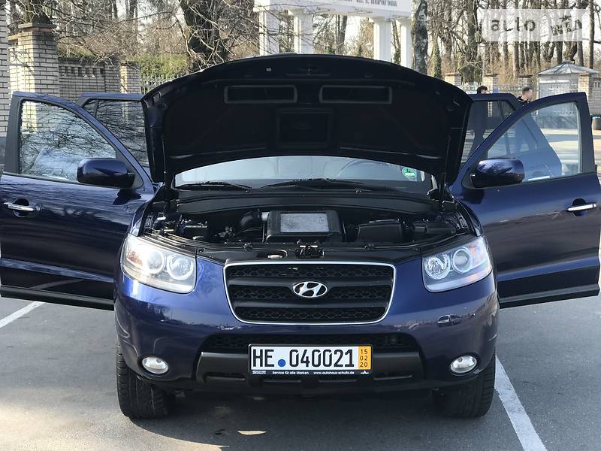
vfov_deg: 25.7
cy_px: 226
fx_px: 990
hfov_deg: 33.8
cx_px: 300
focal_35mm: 57
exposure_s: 1/184
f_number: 2.8
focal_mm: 6.6
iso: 20
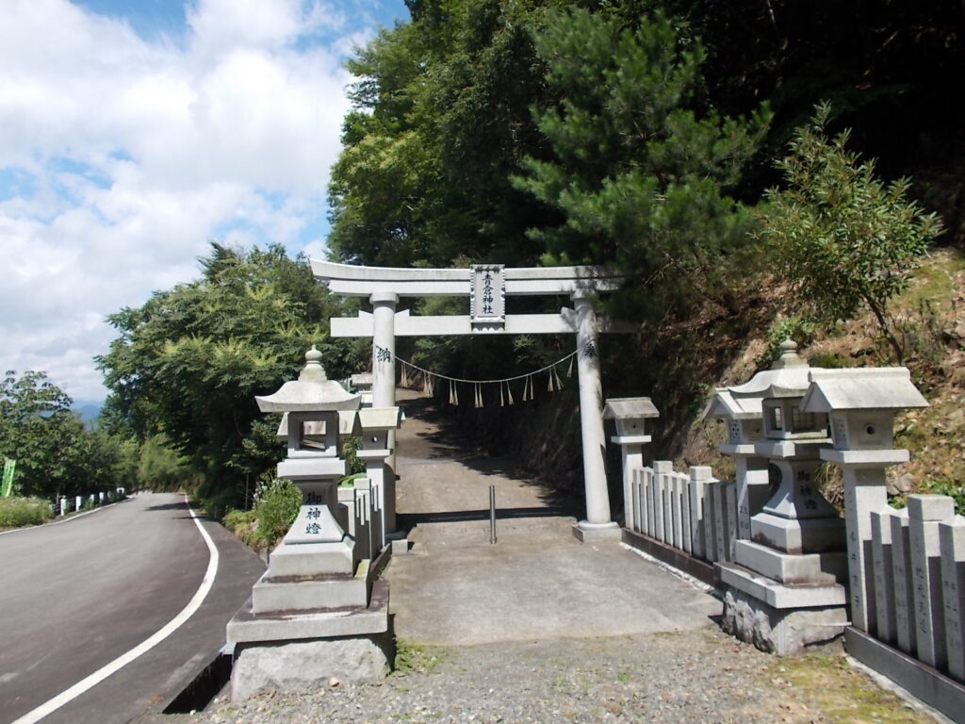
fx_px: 725
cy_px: 362
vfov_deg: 53.1
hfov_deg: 67.3
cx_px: 482
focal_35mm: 26
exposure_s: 1/125
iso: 80
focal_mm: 4.6
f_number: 8
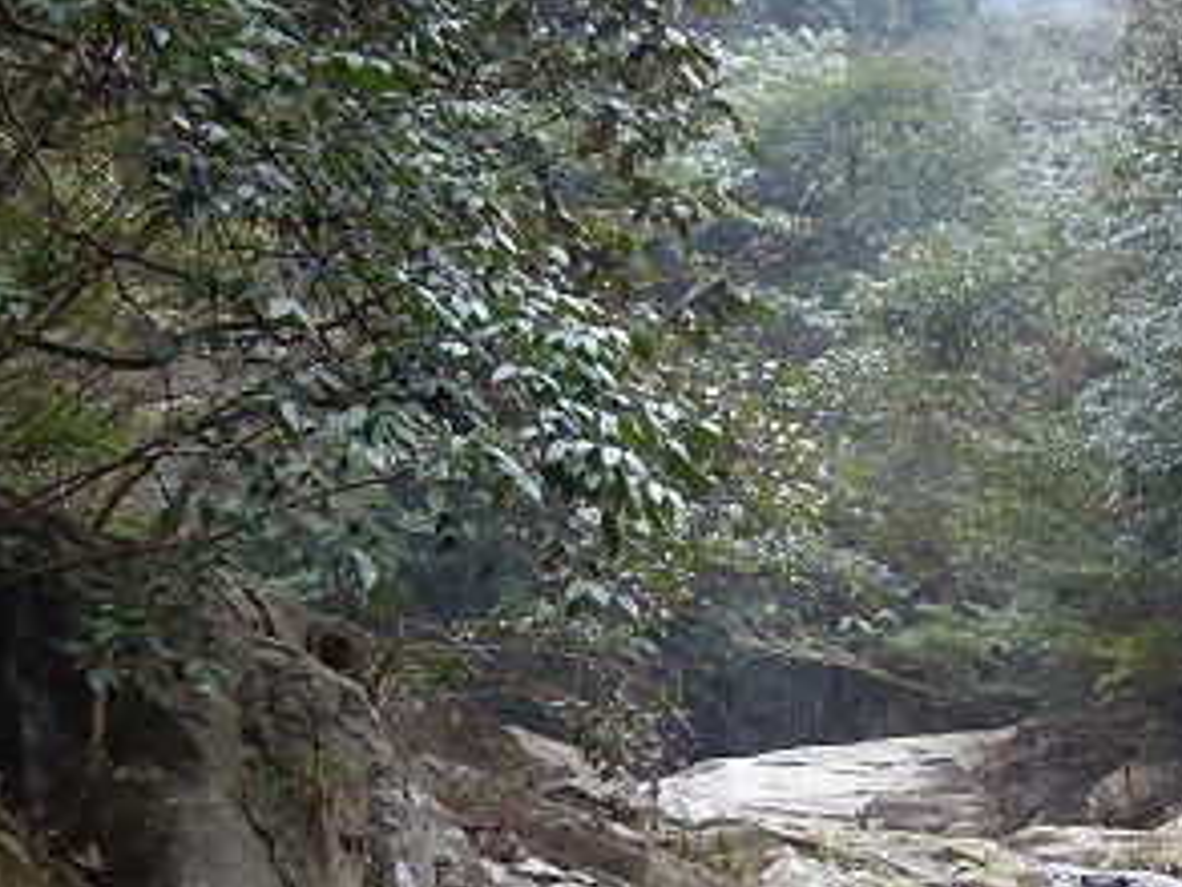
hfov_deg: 18.7
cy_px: 911
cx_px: 1275
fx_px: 3450
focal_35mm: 101
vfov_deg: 14.4
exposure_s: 1/90
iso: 100
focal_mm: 6.3
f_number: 2.8
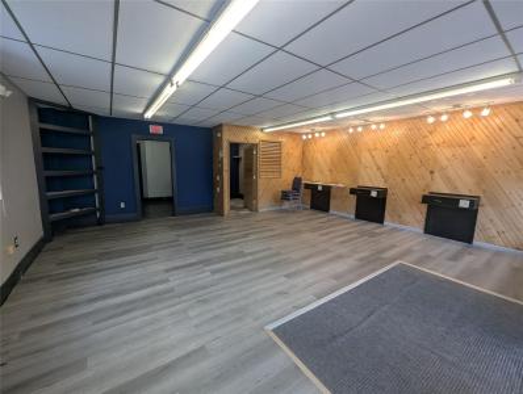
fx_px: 197
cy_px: 197
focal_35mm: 13
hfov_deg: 106.1
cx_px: 262
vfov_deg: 90.1
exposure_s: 1/118
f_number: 2.2
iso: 78
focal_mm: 1.95
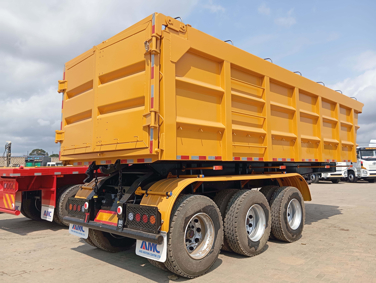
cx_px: 188
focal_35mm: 28
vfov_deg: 49.9
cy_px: 142
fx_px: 305
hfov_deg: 63.4
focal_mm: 4.22
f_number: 1.8
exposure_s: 1/773
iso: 110
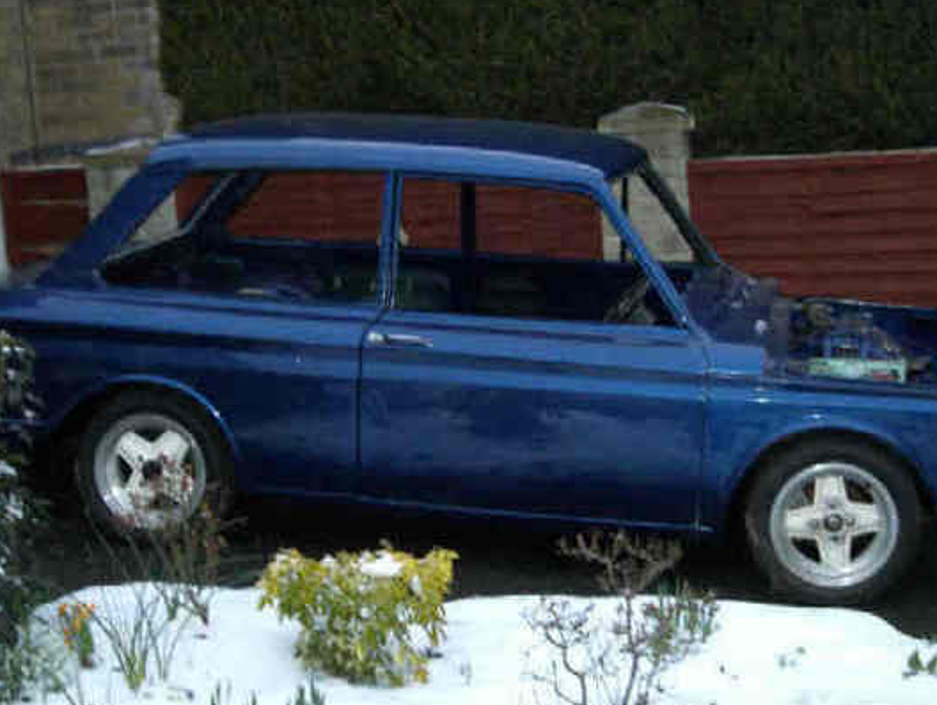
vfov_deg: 21.3
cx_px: 517
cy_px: 348
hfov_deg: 28.1
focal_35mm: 69
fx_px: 1869
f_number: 3.6
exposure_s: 1/60
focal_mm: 11.8
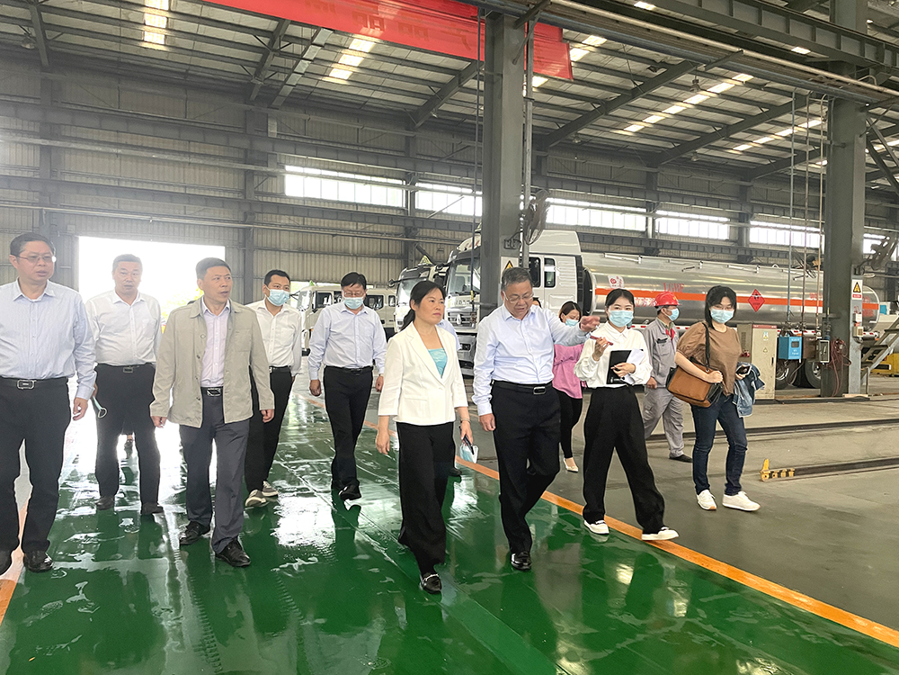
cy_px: 338
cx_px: 450
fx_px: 675
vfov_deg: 53.1
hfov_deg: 67.3
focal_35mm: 26
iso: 125
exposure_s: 1/93
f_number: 1.6
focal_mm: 4.2
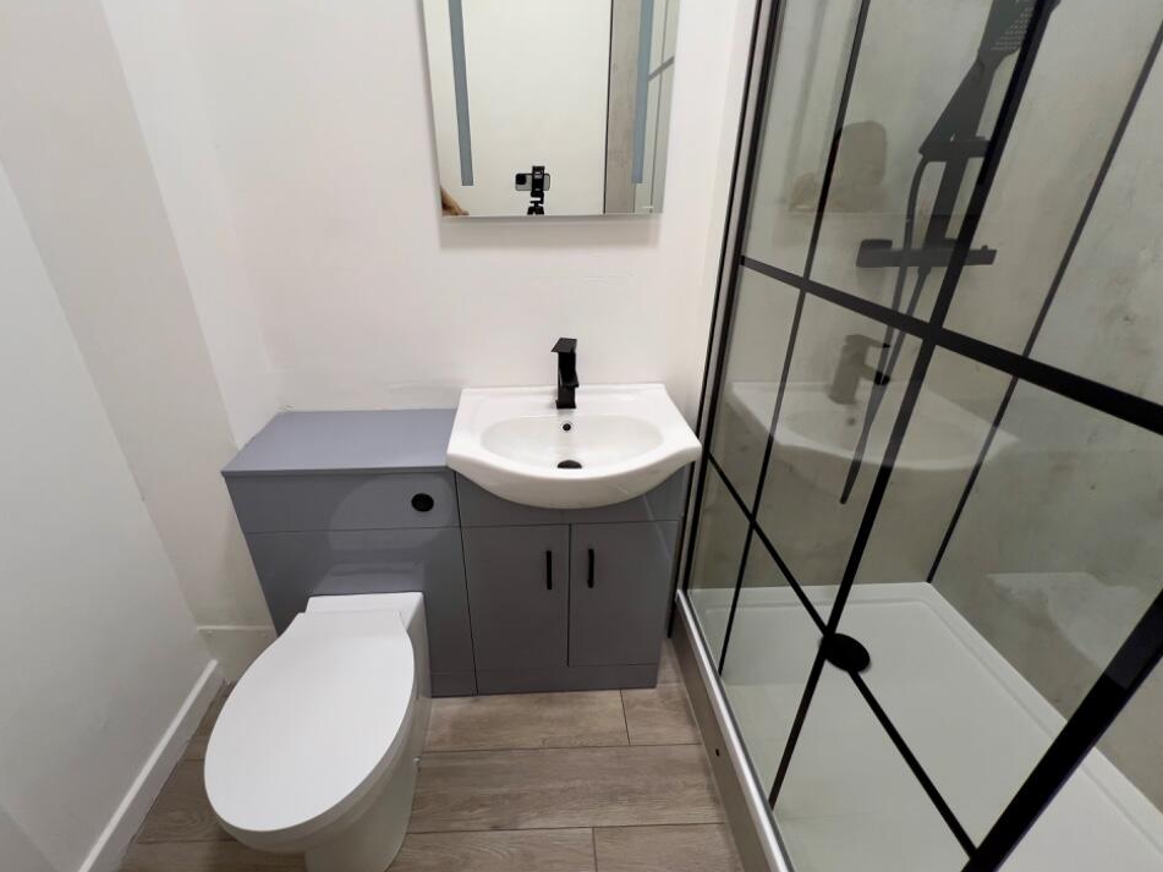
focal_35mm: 14
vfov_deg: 85.6
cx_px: 549
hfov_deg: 102.0
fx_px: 470
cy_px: 423
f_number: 1.8
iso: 250
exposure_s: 1/50
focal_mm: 1.57
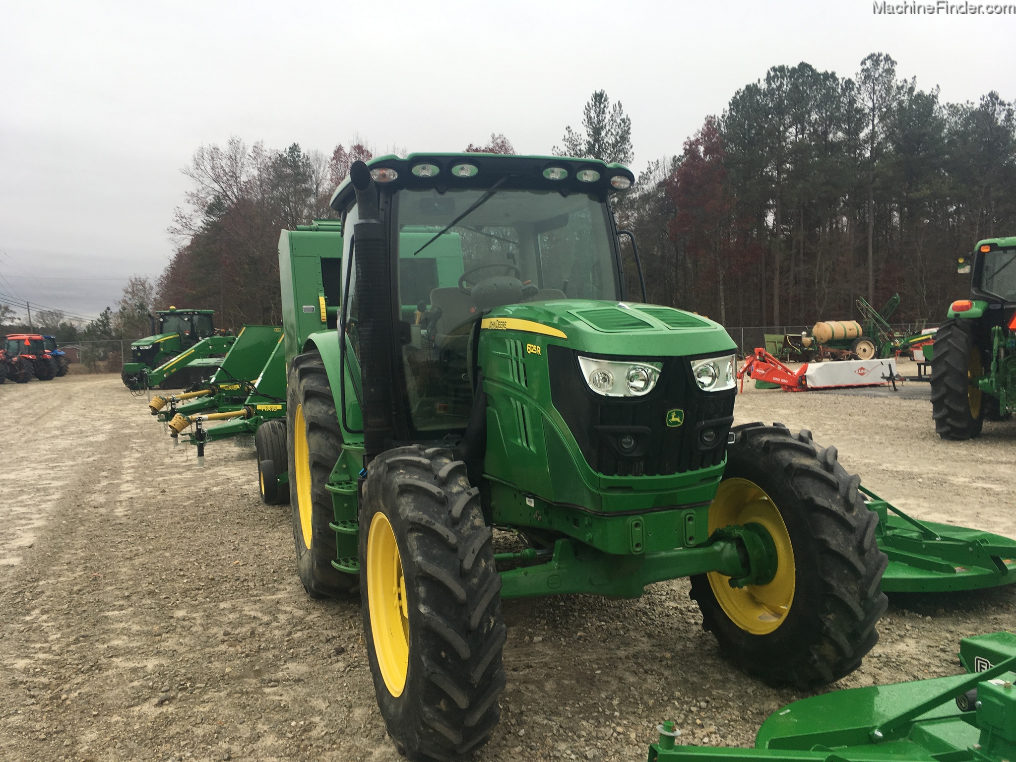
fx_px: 851
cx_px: 508
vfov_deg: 48.2
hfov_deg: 61.7
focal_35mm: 29
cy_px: 381
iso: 25
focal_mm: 4.15
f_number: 2.2
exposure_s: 1/382
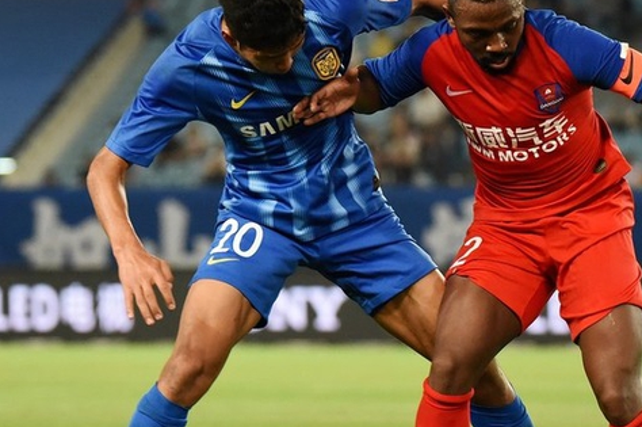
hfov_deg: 4.5
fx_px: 8213
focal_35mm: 461
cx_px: 340
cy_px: 202
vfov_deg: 3.0
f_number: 5.3
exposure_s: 1/800
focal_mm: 230
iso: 6400
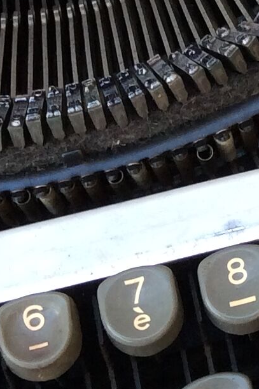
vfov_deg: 14.2
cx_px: 355
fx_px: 1522
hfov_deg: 9.5
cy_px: -36
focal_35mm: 141
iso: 50
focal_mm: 3.3
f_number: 2.4
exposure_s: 1/25
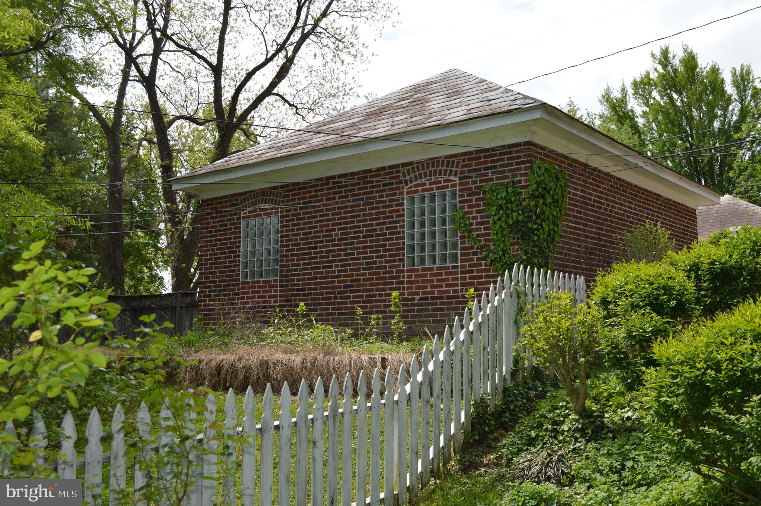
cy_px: 253
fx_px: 824
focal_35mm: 39
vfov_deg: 34.1
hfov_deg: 49.6
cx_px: 380
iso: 100
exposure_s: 1/200
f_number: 7.1
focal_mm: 26
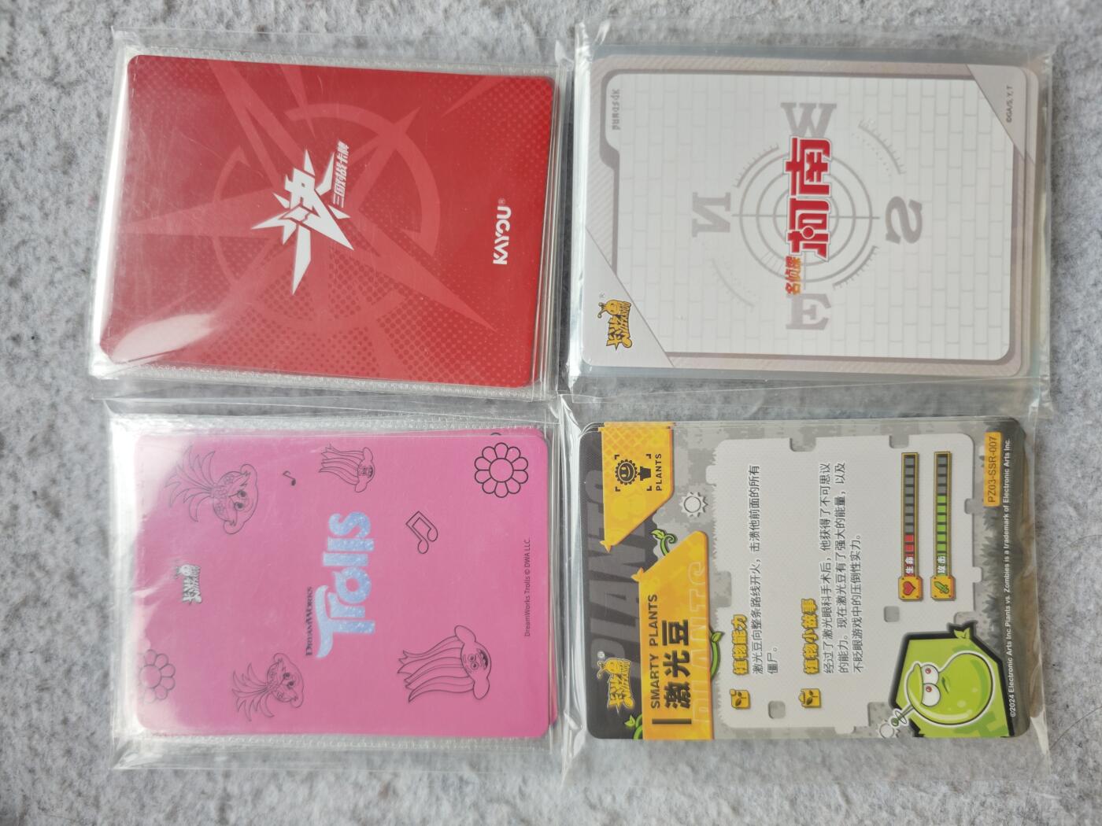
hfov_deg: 73.9
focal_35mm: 23
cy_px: 413
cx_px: 551
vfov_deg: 58.9
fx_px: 732
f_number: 1.6
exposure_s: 1/142
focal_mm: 6.55
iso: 50
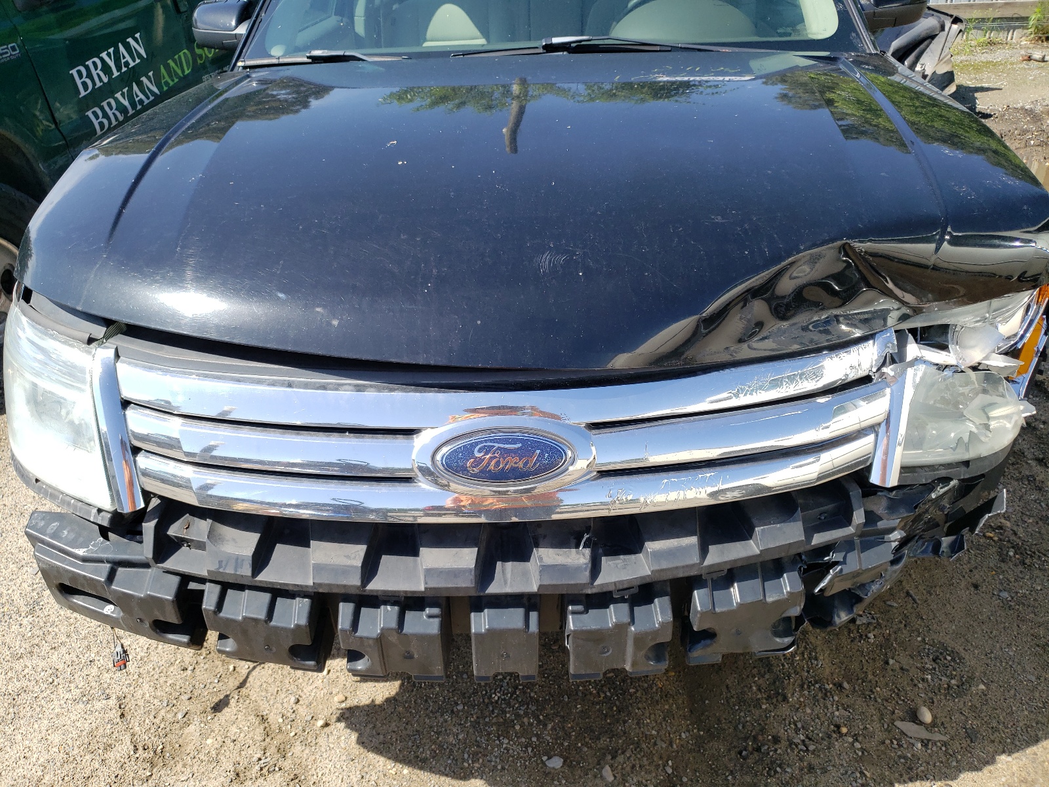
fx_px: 788
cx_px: 524
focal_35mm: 26
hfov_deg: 67.3
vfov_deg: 53.1
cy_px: 394
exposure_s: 1/1429
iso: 50
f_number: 1.5
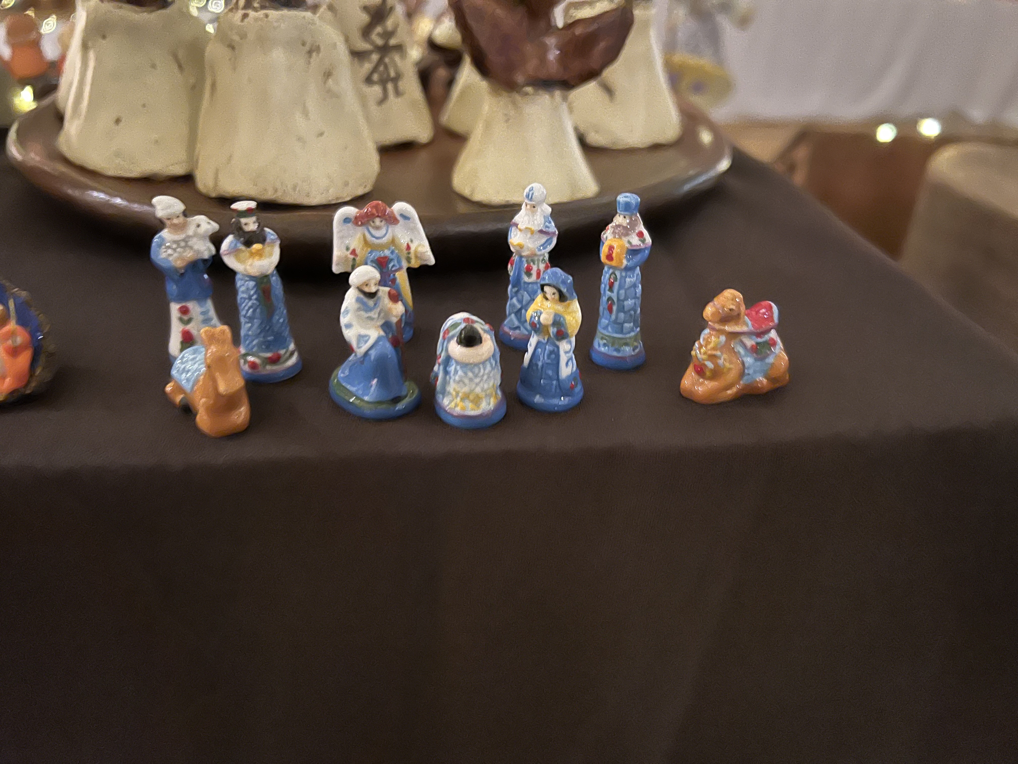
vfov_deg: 53.1
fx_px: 765
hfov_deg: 67.3
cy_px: 382
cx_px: 509
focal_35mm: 26
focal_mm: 5.7
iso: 1000
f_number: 1.5
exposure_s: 1/17
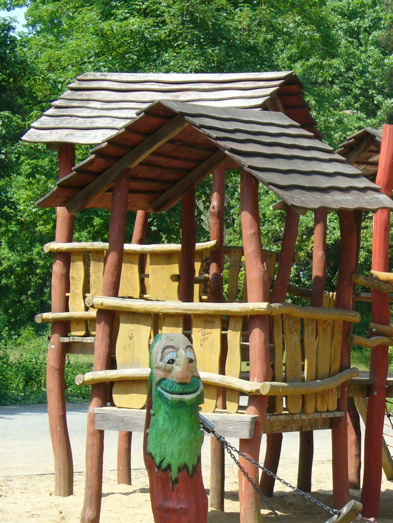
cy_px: 340
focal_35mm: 121
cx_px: 442
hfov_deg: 12.0
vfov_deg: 16.3
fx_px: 1832
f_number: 6.4
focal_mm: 11.4
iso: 100
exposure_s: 1/160
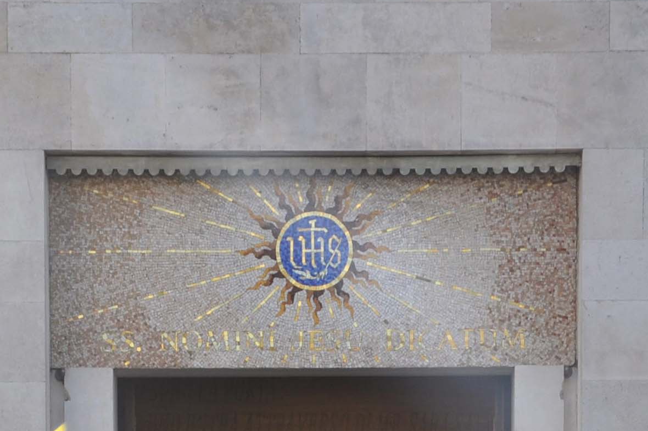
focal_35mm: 229
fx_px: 4117
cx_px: 325
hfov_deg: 9.0
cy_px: 732
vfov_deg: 5.9
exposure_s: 1/250
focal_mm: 42
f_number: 8
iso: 200
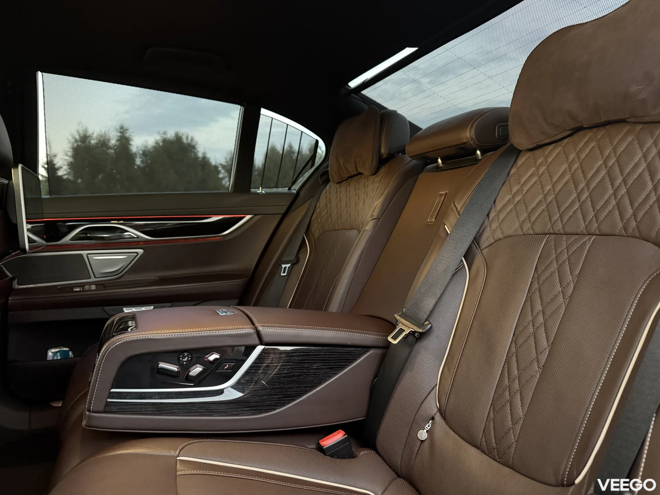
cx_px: 330
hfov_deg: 71.6
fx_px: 458
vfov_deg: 56.8
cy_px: 248
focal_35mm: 24
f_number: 1.78
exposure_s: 1/30
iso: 1000
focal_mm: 6.76
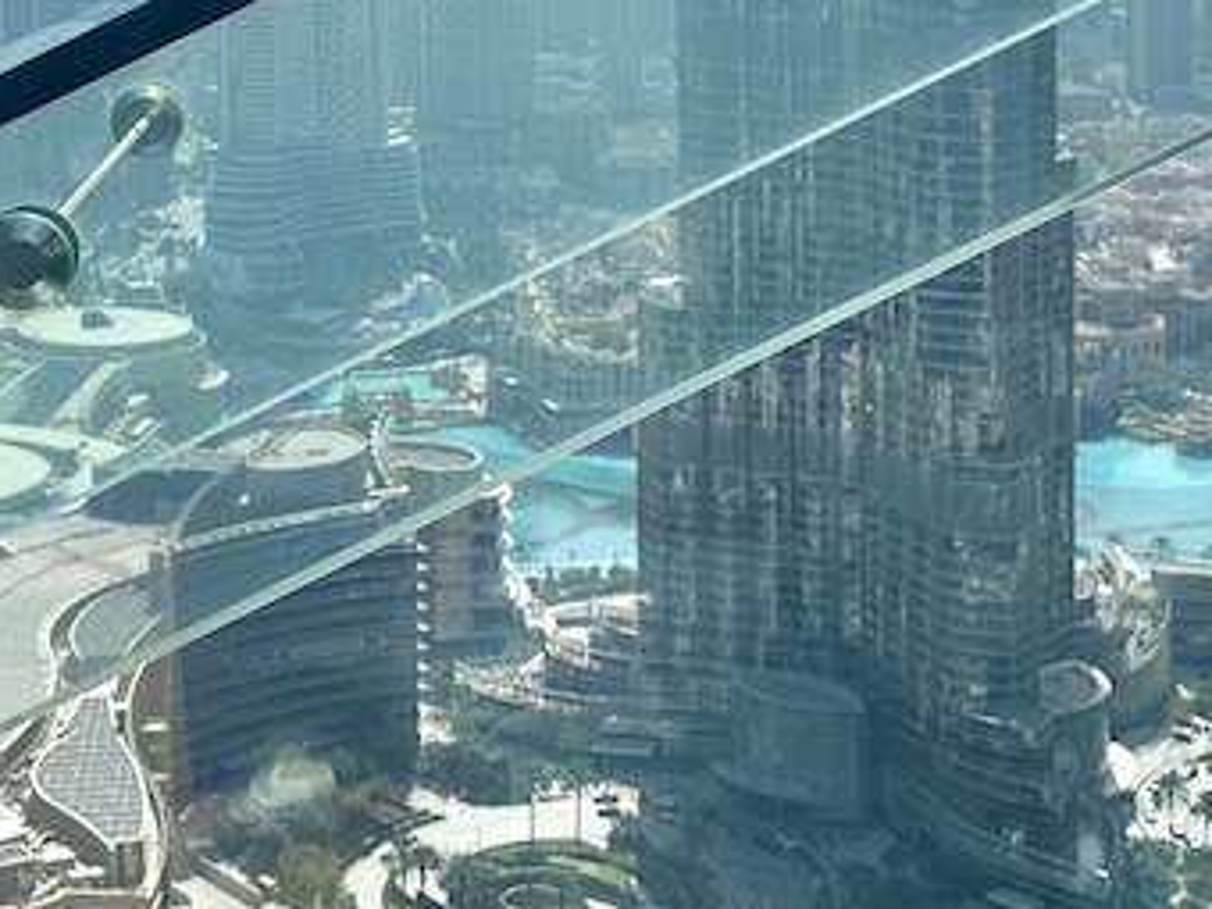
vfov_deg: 17.9
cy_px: -53
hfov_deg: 24.4
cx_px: 585
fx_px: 2801
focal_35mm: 80
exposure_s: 1/1157
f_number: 1.78
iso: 80
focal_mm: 6.86
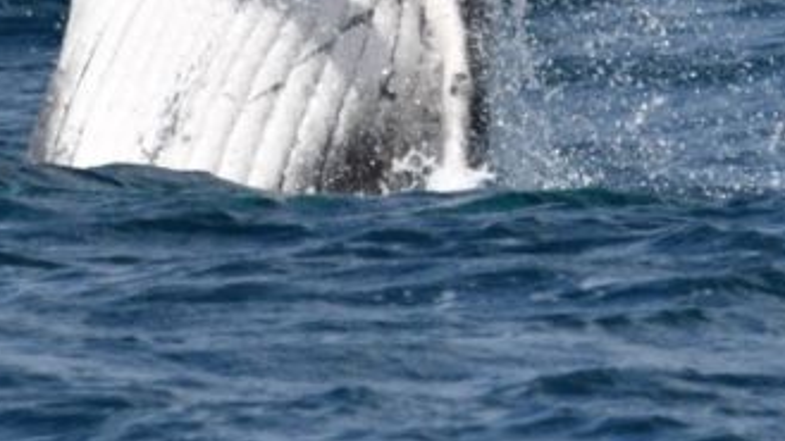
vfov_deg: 1.0
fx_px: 25476
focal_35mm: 1224
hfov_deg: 1.8
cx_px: 344
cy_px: -168
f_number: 6.3
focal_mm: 480
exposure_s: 1/8000
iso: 720
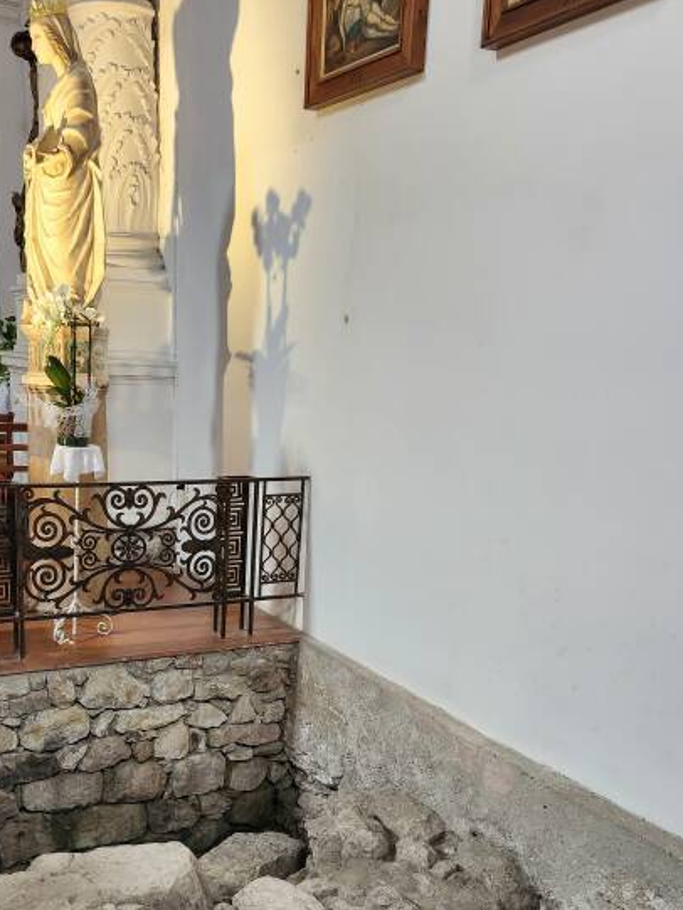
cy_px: 616
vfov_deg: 52.8
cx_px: 199
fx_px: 894
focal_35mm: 34
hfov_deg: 41.0
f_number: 1.8
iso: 320
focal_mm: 5.54
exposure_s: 1/120
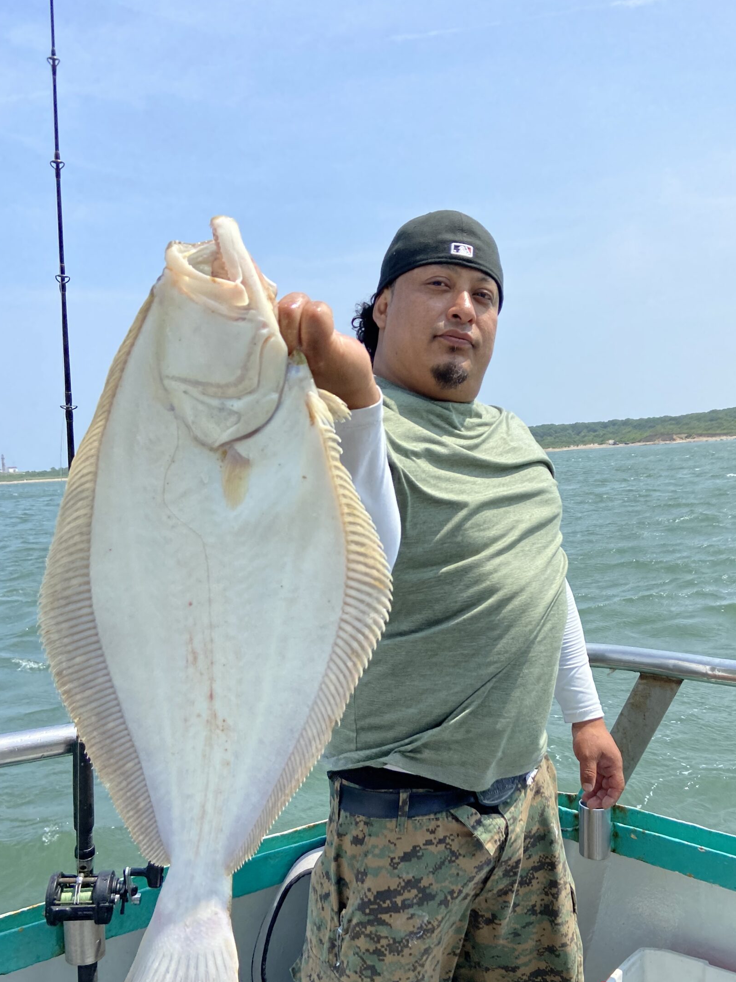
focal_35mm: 31
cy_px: 569
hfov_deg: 45.3
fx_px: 879
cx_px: 427
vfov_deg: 58.1
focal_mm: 4.25
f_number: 1.8
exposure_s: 1/3205
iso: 32
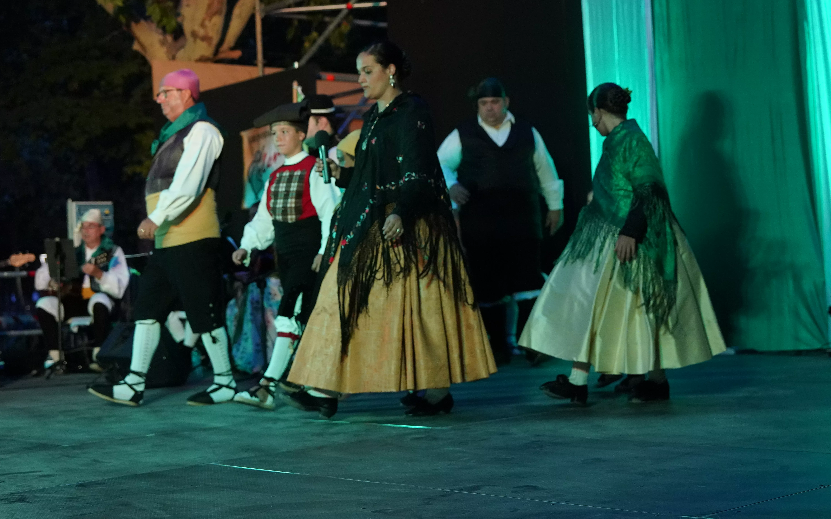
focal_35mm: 60
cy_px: 181
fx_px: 1359
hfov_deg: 34.0
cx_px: 463
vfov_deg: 21.6
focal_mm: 44
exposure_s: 1/640
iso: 5000
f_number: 2.8
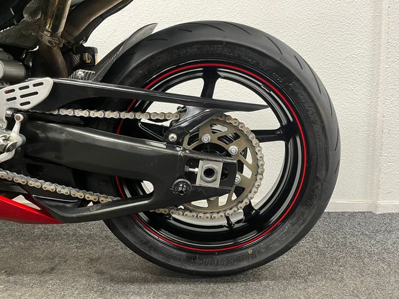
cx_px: 200
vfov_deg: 53.1
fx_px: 300
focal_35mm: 26
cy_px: 150
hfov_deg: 67.3
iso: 400
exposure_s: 1/50
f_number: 1.6
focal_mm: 5.1
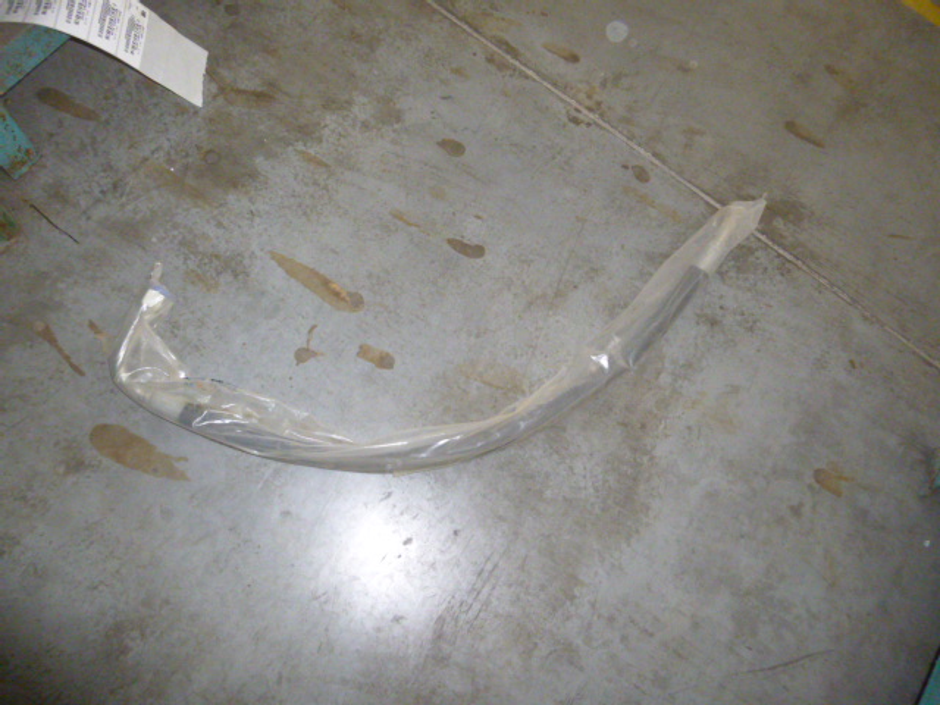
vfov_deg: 54.9
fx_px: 679
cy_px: 352
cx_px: 470
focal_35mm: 25
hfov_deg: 69.4
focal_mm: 4.5
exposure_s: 1/60
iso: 400
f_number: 3.1
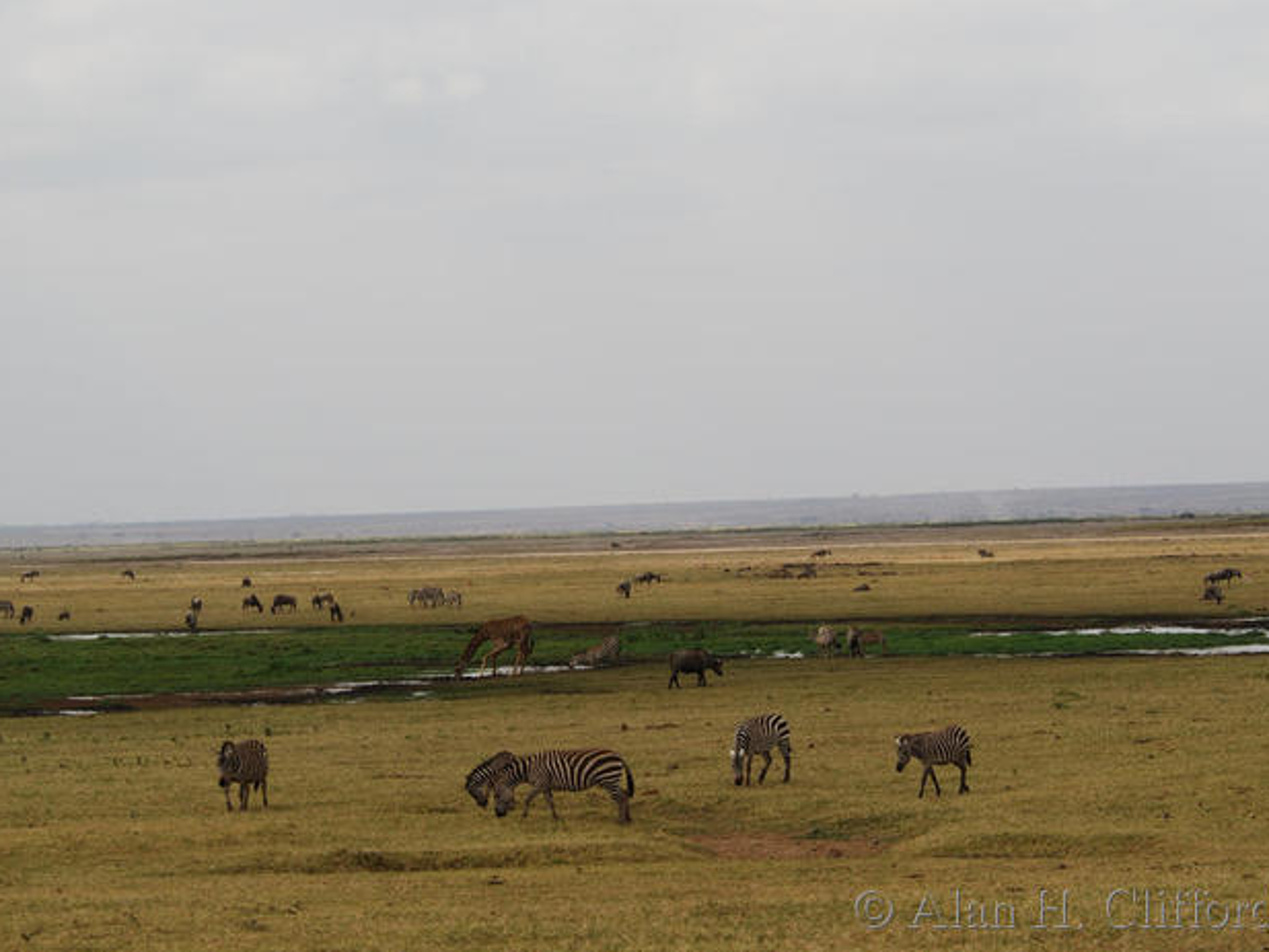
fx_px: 4803
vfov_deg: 11.3
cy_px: 477
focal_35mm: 131
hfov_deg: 15.0
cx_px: 615
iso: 100
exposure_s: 1/250
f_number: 8
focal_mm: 80
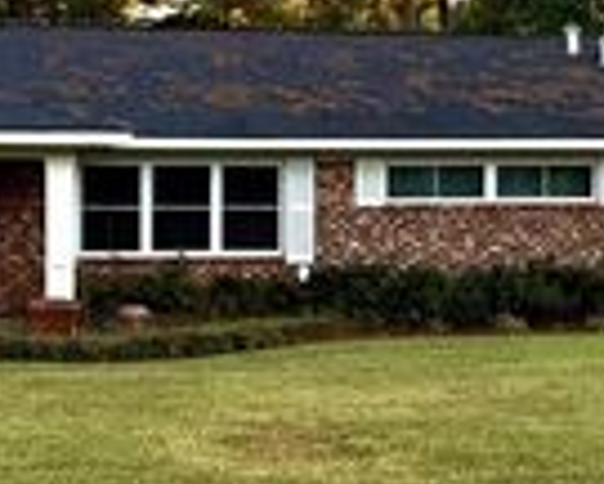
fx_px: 1555
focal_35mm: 87
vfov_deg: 17.6
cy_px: 195
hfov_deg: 22.0
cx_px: 255
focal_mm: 6.76
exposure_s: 1/383
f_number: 1.78
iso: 80
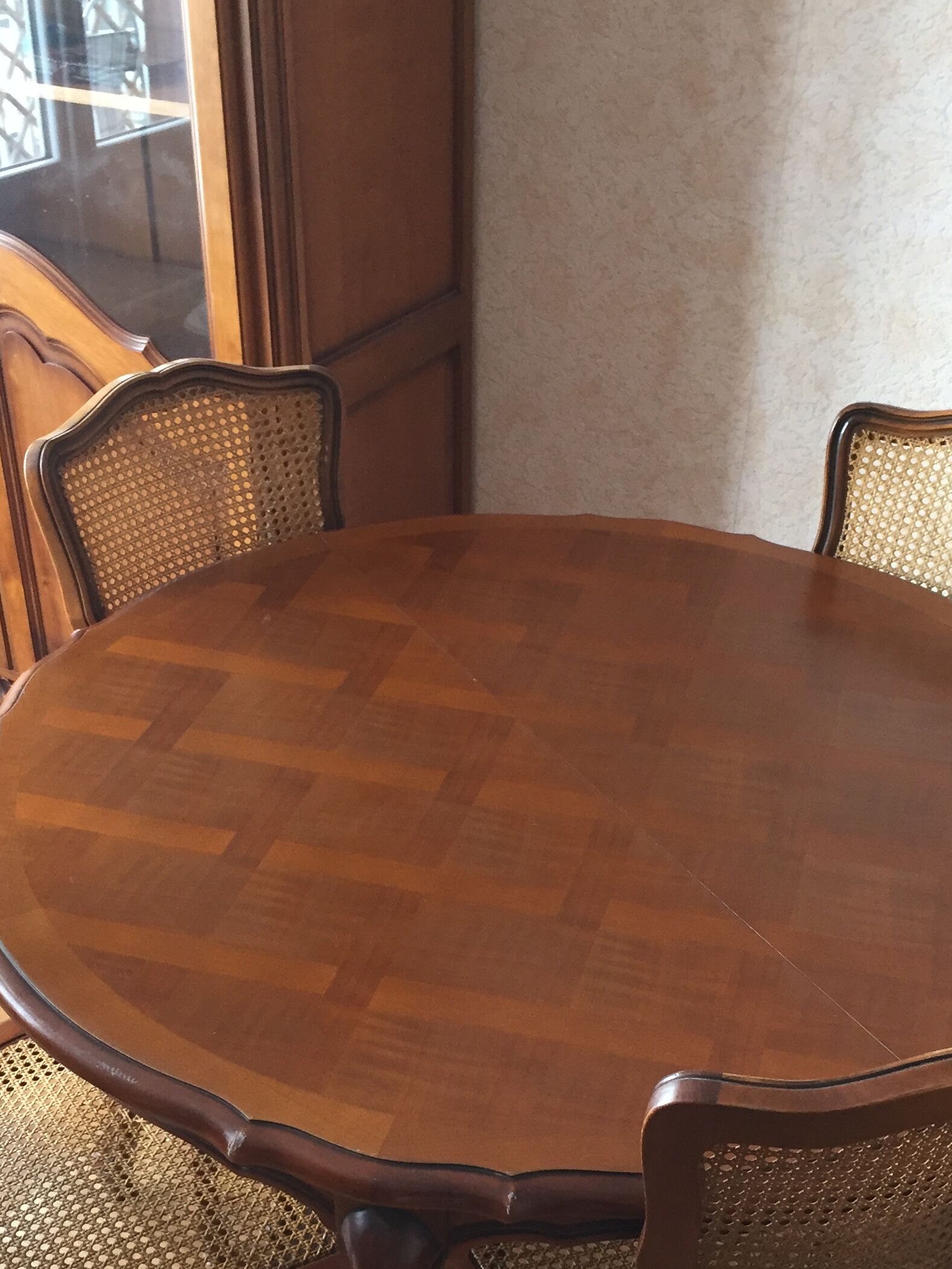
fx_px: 1650
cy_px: 861
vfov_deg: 41.4
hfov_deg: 32.2
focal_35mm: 45
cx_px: 468
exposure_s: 1/33
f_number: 2.2
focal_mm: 4.15
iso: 160
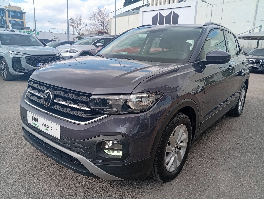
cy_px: 100
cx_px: 132
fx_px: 206
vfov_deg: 51.5
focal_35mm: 27
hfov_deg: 65.2
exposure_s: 1/187
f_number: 1.8
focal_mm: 3.98
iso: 52
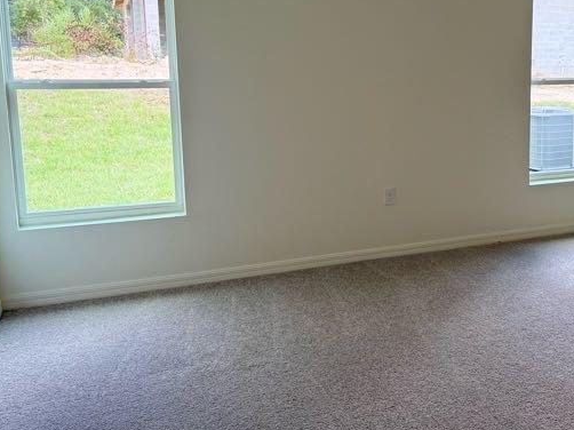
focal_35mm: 40
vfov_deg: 35.7
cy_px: 162
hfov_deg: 45.1
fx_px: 663
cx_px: 433
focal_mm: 6.76
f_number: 1.78
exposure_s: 1/236
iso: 125
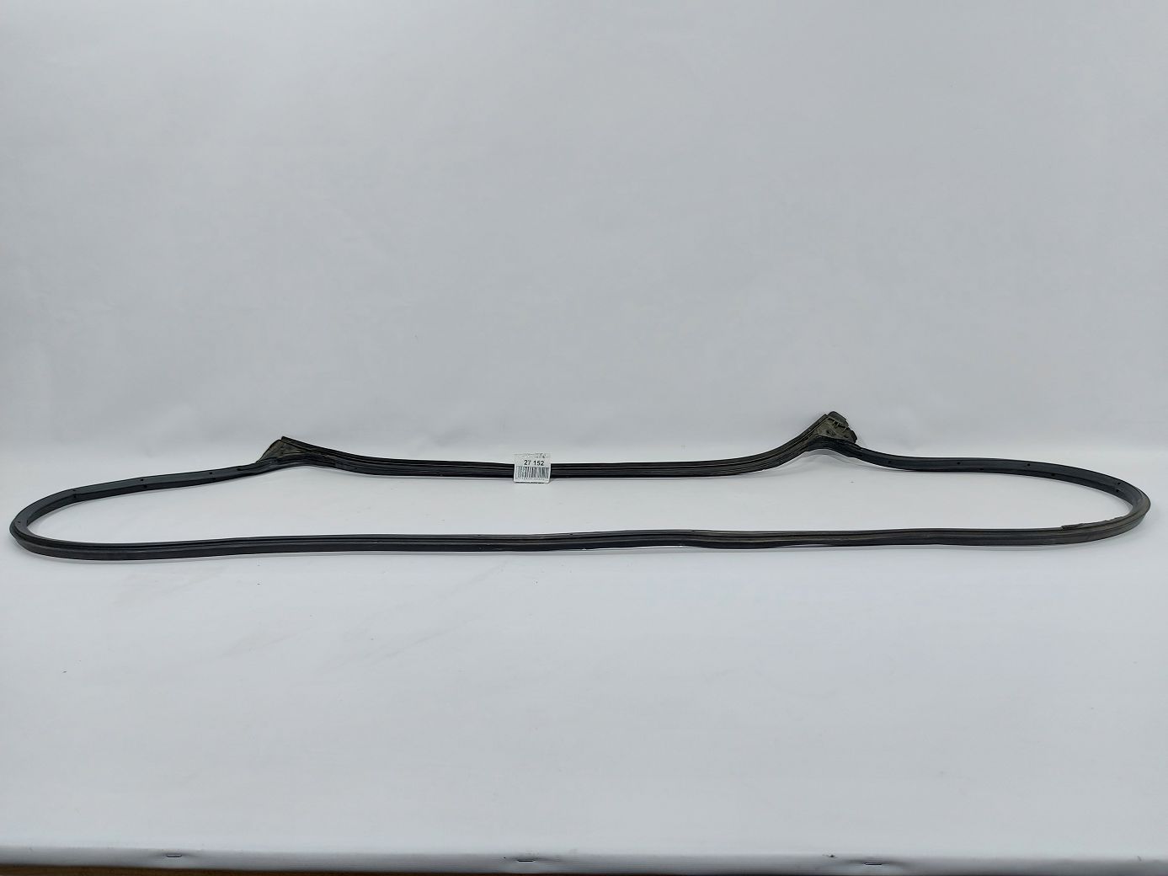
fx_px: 810
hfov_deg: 71.6
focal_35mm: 24
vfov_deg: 56.8
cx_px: 584
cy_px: 438
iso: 64
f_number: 1.8
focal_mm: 5.23
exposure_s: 1/50
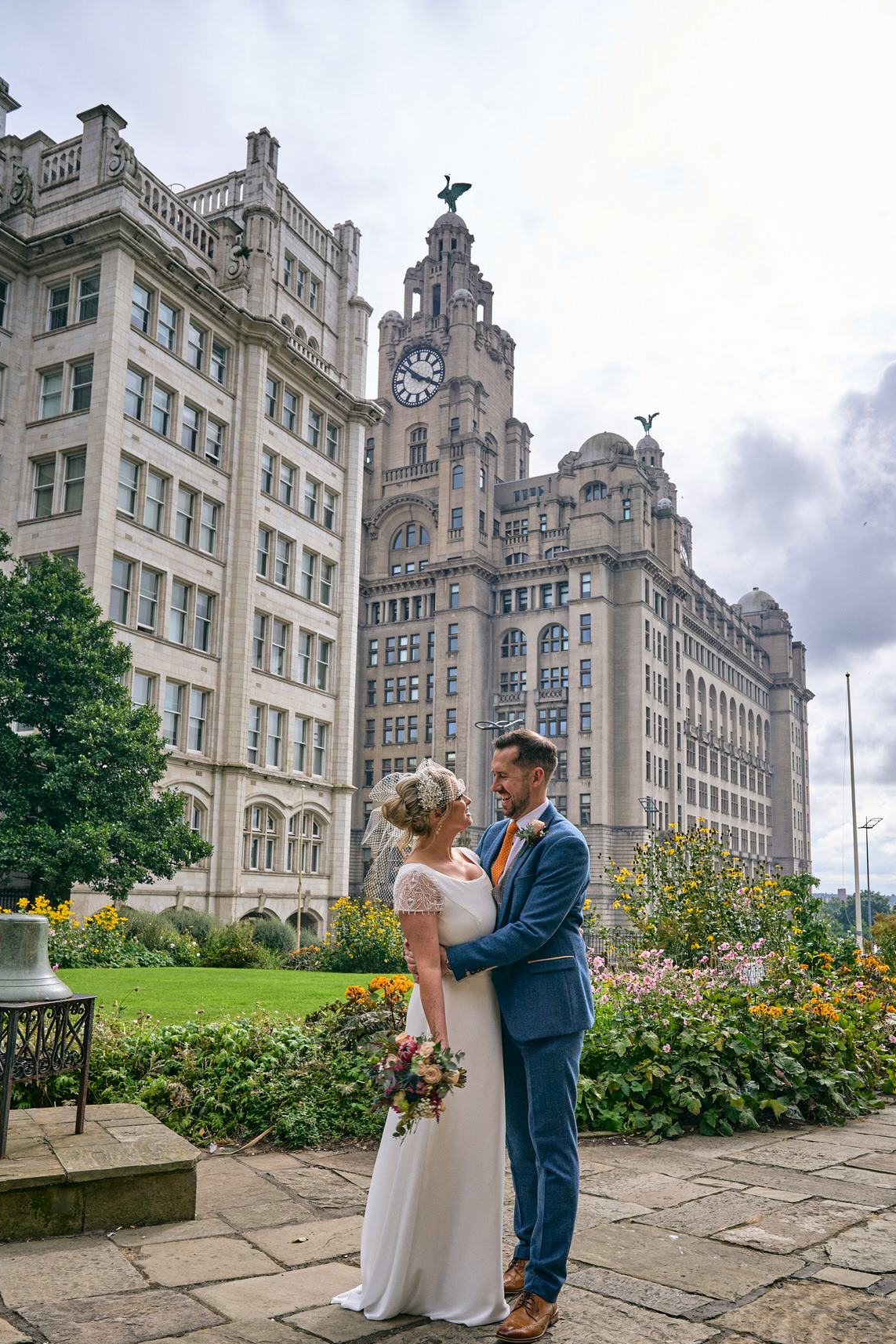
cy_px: 753
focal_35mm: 28
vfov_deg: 65.3
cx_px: 491
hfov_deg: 46.3
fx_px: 1045
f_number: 7.1
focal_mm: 24
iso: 125
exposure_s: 1/400
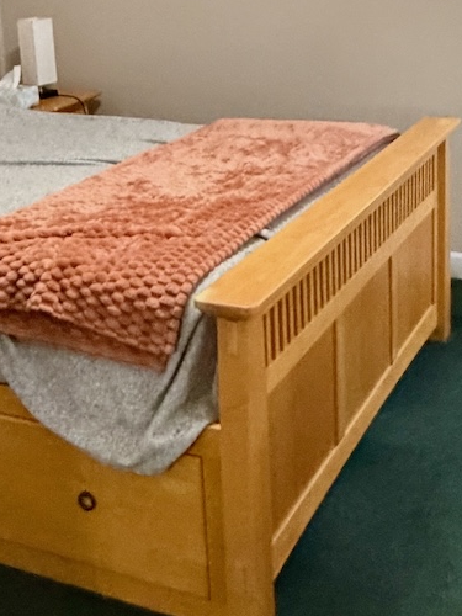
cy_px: 174
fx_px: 997
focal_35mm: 56
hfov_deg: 25.9
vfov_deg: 33.8
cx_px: 149
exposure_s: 1/60
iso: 1000
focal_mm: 2.22
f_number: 2.2
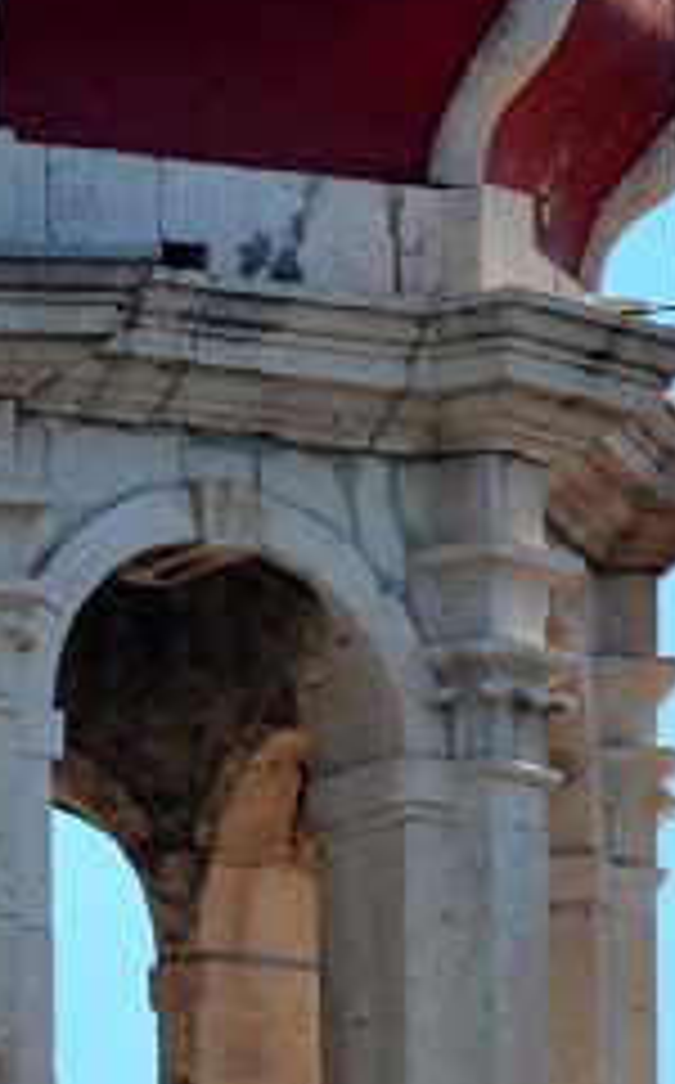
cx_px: -81
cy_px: 486
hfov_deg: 0.7
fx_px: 56150
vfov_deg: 1.1
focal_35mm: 1902
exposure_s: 1/8000
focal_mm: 300
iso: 1600
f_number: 5.6
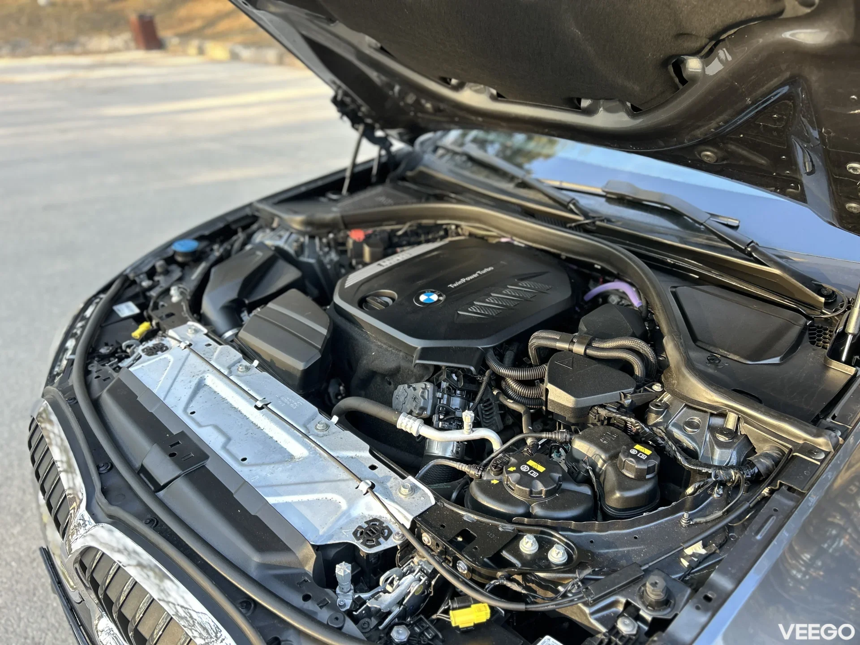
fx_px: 646
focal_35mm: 26
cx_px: 430
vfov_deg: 53.1
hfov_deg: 67.3
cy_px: 322
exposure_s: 1/111
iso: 125
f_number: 1.5
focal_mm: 5.7
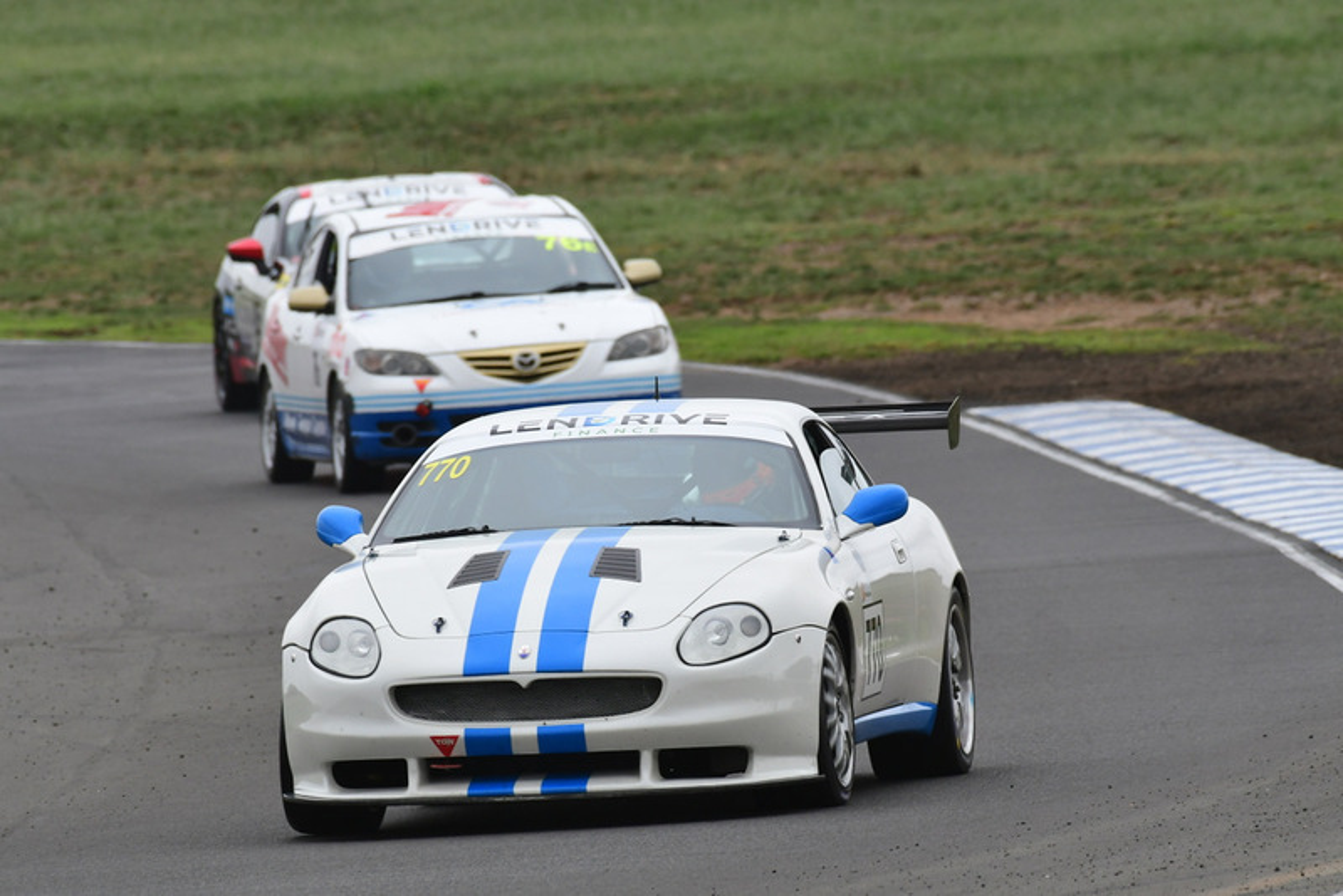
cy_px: 448
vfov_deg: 1.8
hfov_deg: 2.7
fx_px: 27988
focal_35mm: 750
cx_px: 672
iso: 640
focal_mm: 500
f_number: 10
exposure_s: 1/640
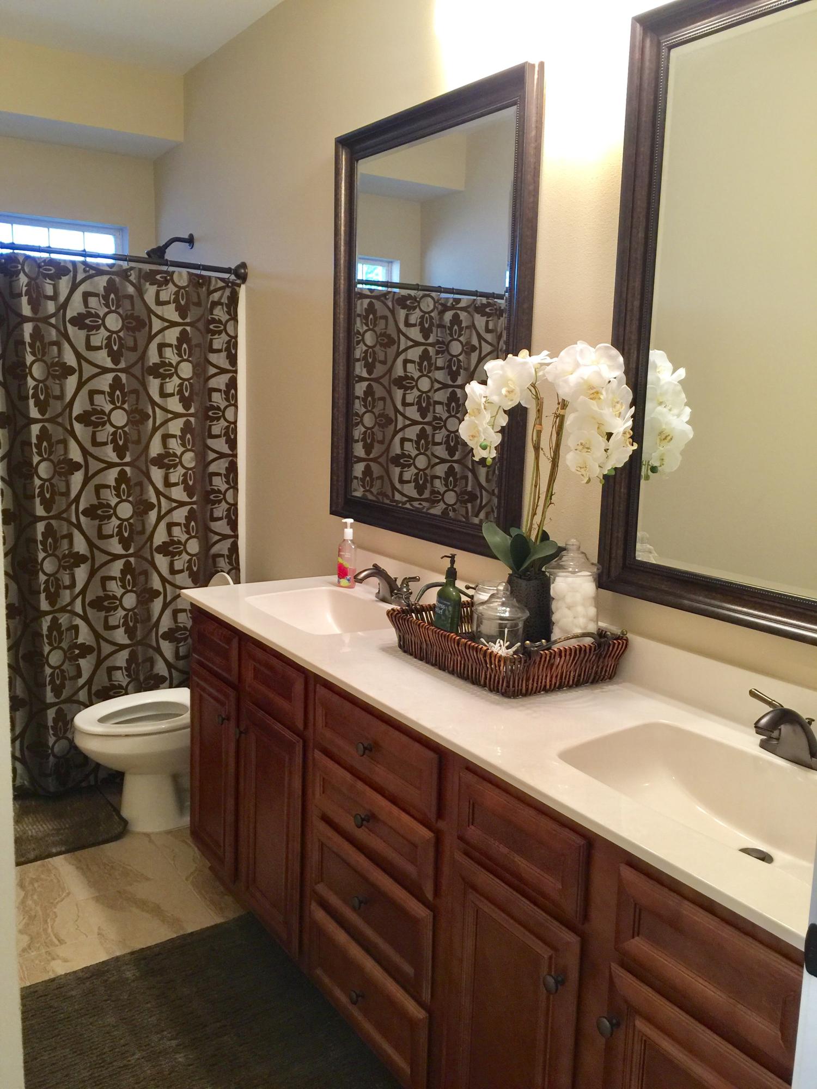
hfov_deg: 48.2
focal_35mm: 29
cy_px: 544
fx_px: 913
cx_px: 408
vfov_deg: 61.7
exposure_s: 1/15
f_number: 2.2
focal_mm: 4.15
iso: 50
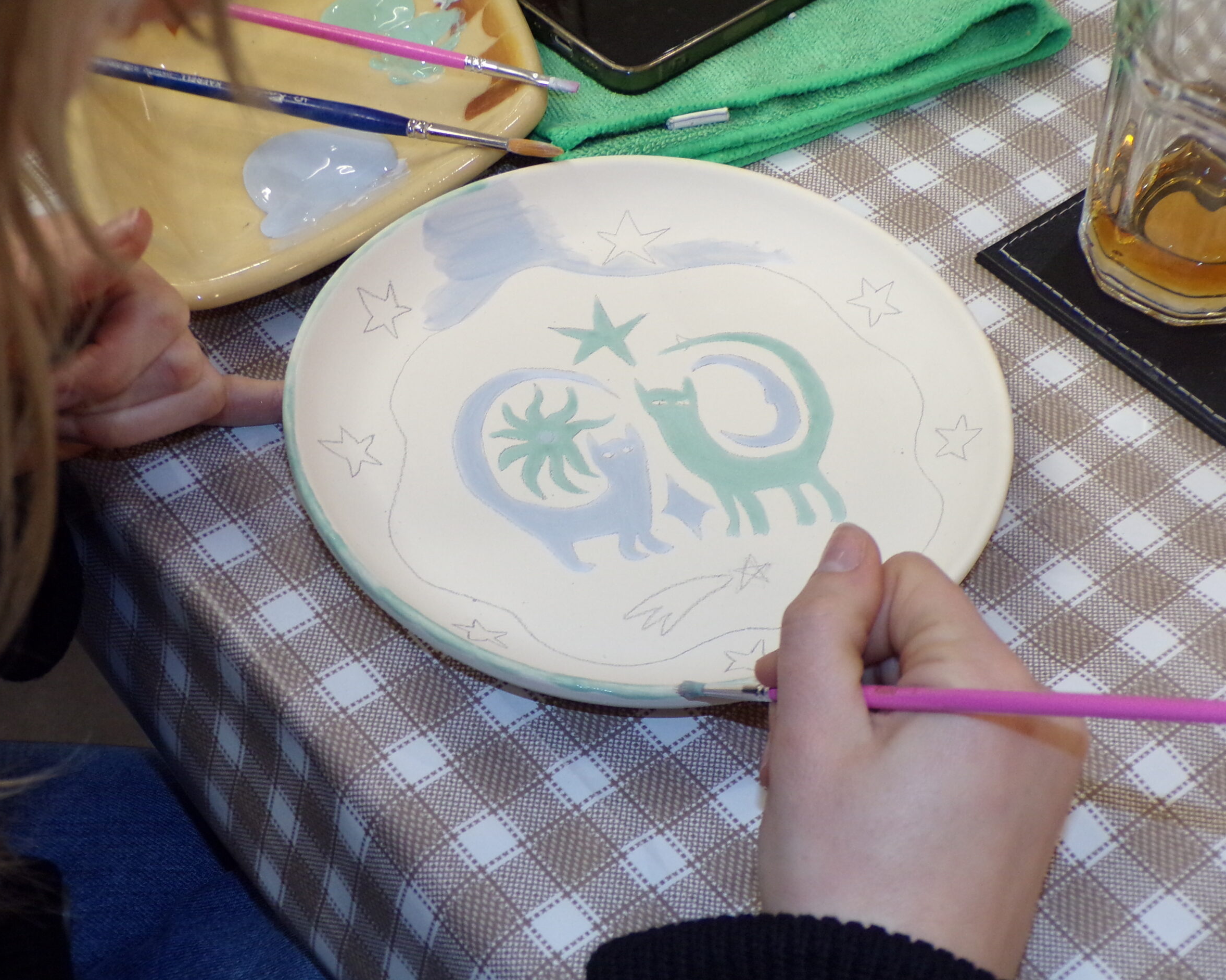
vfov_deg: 29.1
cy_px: 487
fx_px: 1887
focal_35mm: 52
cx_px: 609
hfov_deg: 36.0
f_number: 3.5
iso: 200
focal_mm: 8.7
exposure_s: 1/34
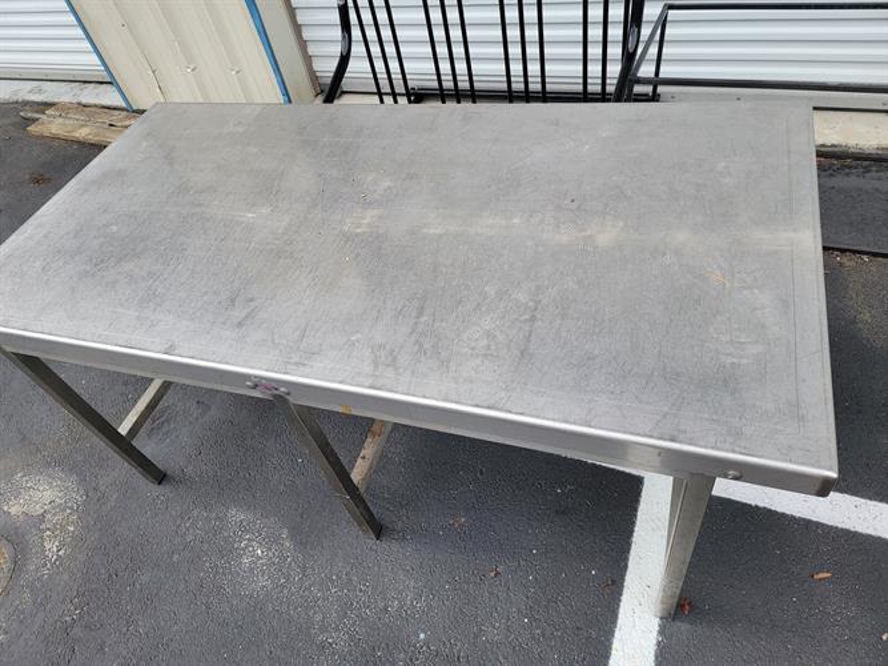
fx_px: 616
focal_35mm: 24
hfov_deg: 71.6
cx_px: 444
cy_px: 333
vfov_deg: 56.8
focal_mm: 6.7
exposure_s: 1/197
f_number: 1.8
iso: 16
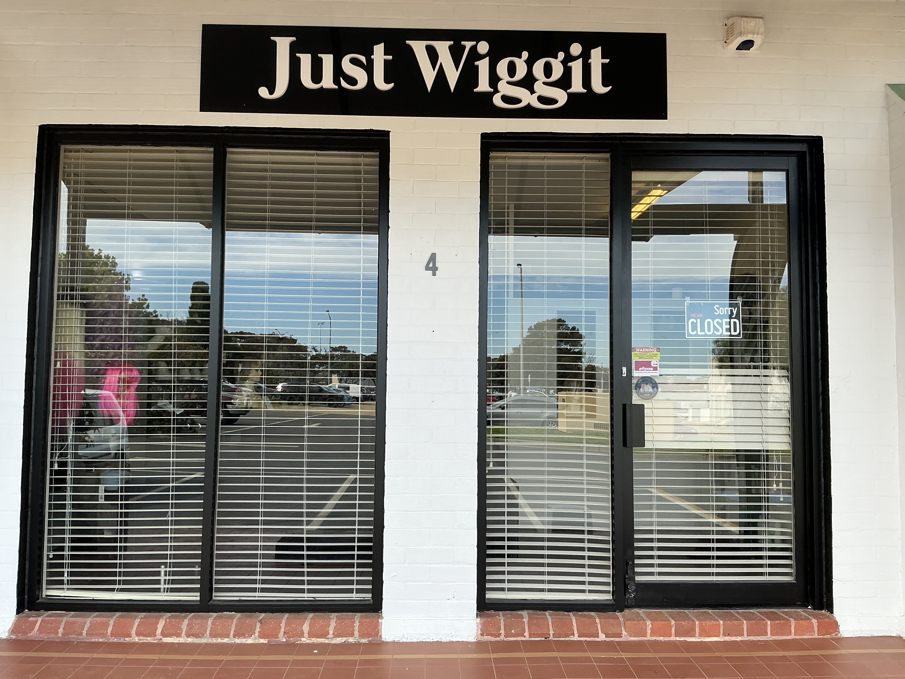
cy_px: 340
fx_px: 732
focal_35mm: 28
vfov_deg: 49.7
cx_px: 452
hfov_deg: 63.4
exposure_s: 1/265
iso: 25
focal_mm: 3
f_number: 1.8
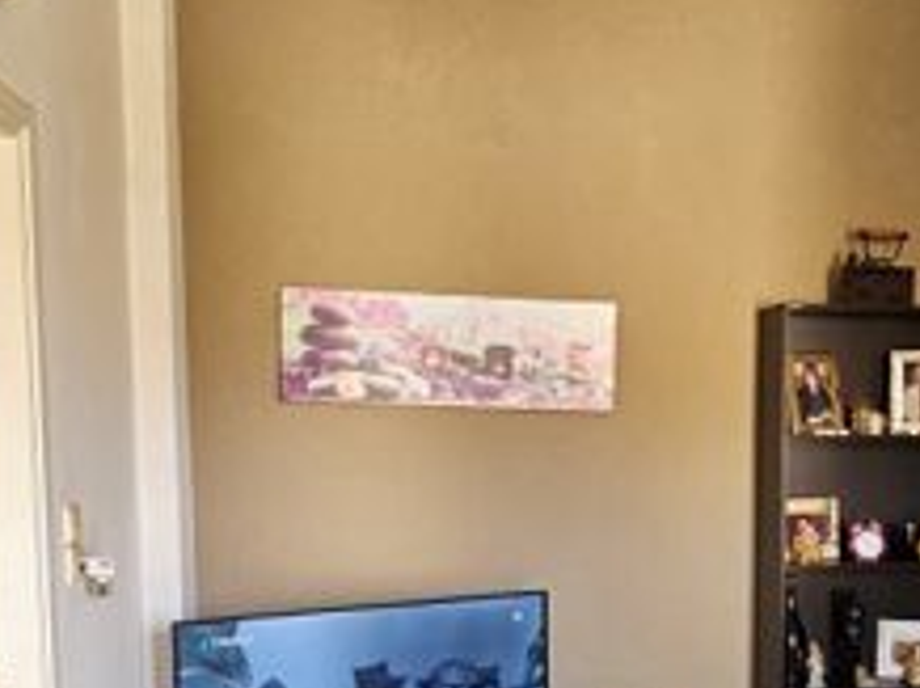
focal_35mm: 42
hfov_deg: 44.1
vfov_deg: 33.6
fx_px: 1115
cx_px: 627
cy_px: 519
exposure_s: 1/50
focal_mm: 2.2
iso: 250
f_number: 2.2
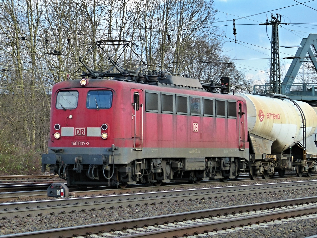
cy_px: 119
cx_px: 158
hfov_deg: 17.6
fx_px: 1026
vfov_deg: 13.2
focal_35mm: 112
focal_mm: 20.1
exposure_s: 1/640
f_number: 2.8
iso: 200
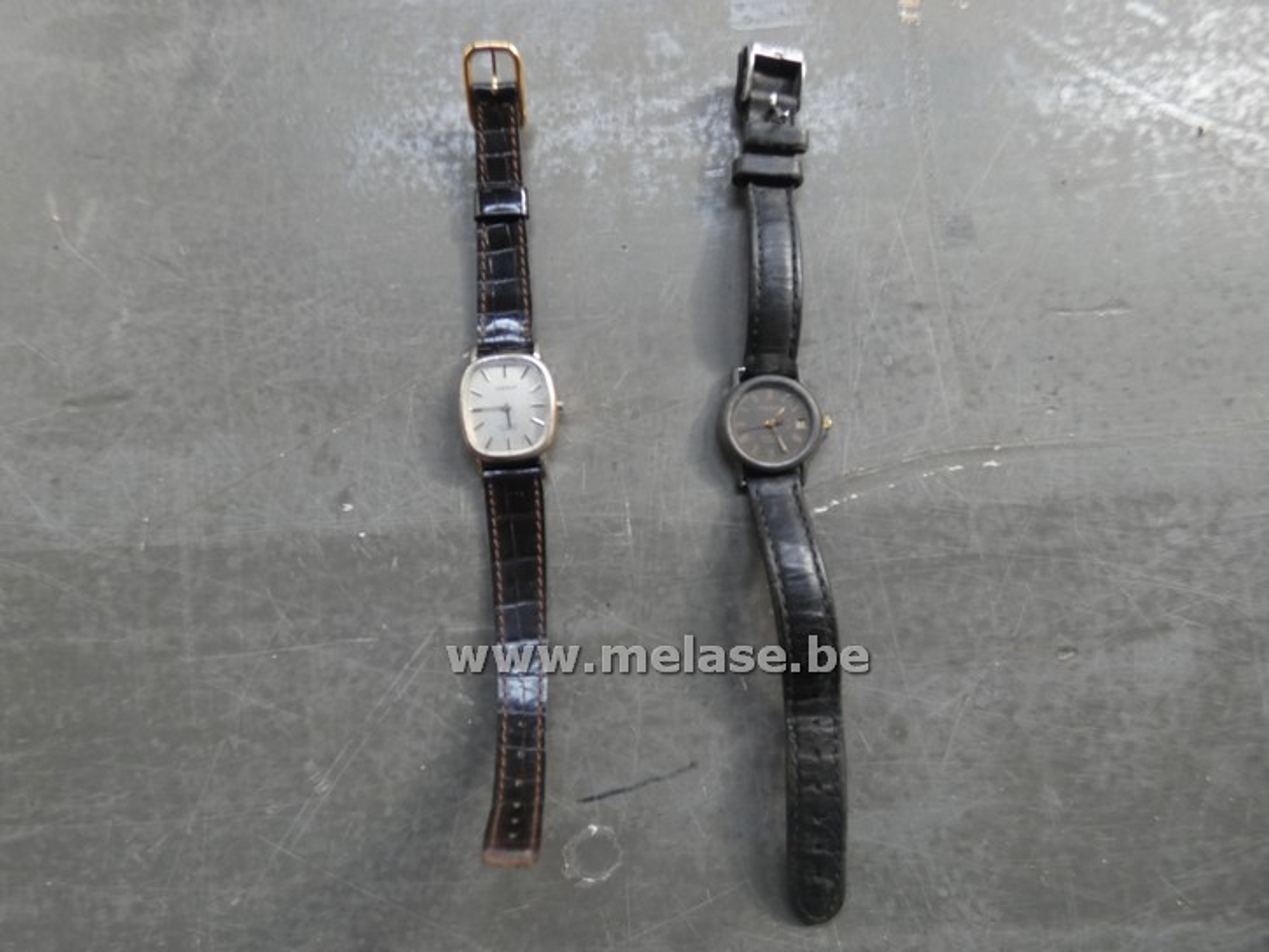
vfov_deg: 66.0
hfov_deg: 81.7
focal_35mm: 20
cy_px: 476
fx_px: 733
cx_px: 634
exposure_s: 1/60
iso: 200
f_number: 2.8
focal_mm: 3.6
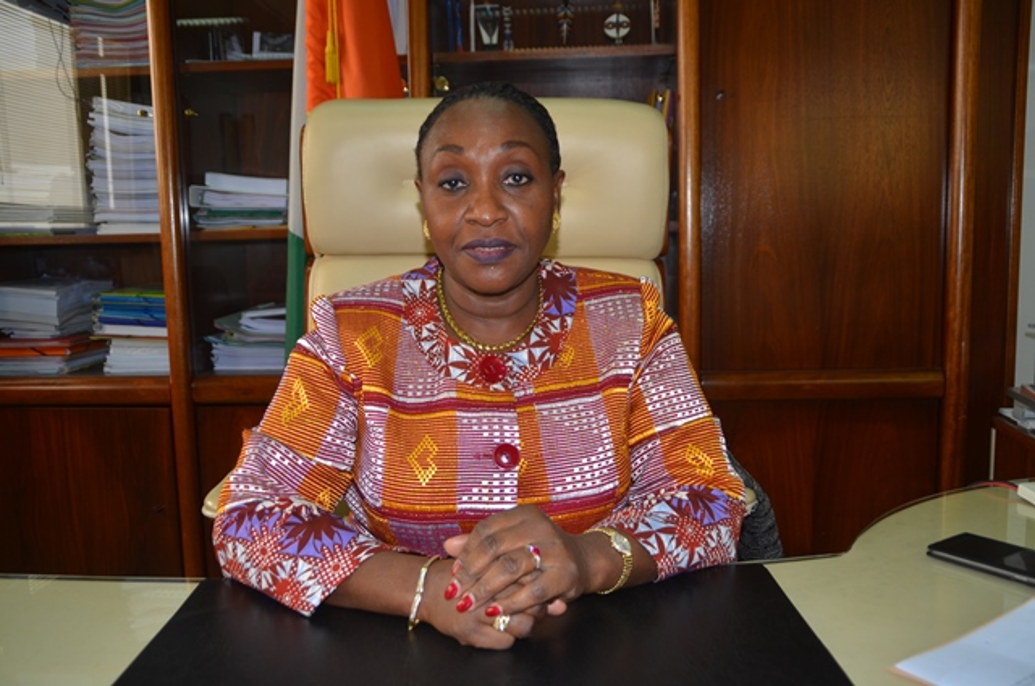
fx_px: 947
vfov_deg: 39.8
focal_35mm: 33
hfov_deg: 57.3
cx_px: 518
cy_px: 343
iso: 200
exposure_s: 1/60
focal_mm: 22
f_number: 3.5
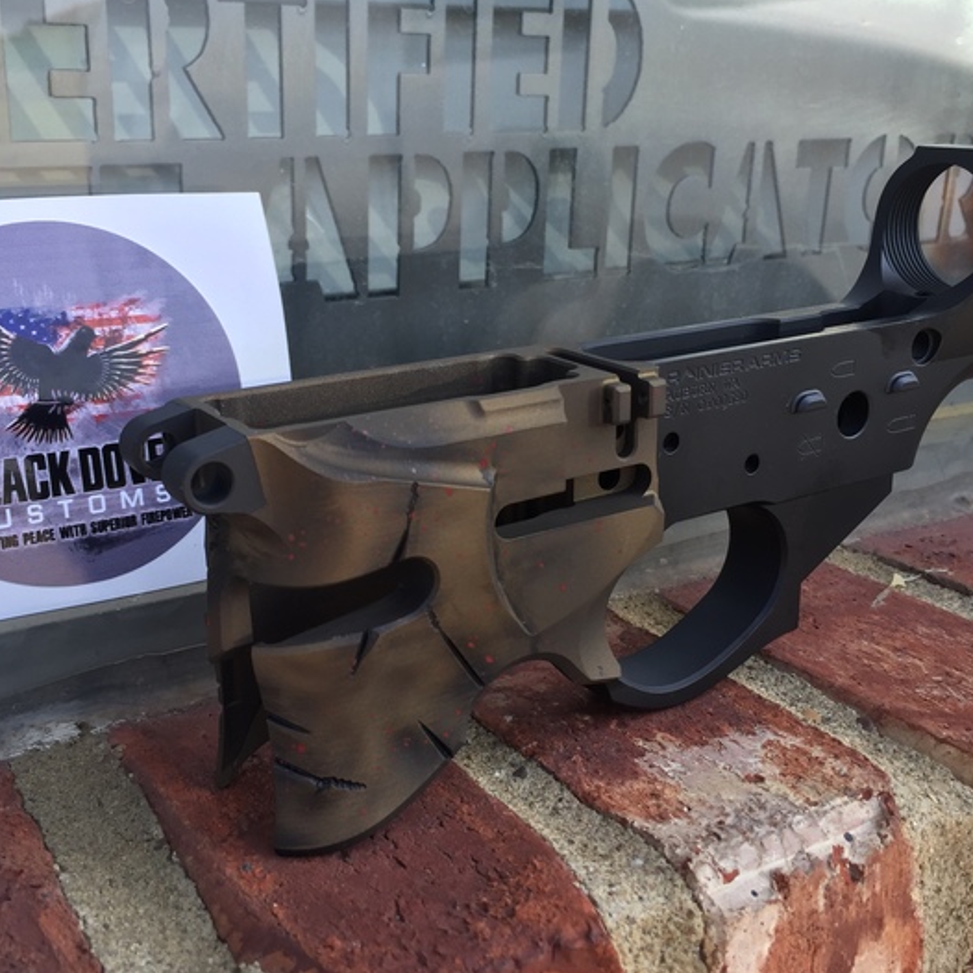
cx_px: 477
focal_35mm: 39
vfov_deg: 42.8
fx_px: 1240
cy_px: 448
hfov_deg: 42.8
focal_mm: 4.15
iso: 32
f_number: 2.2
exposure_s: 1/565
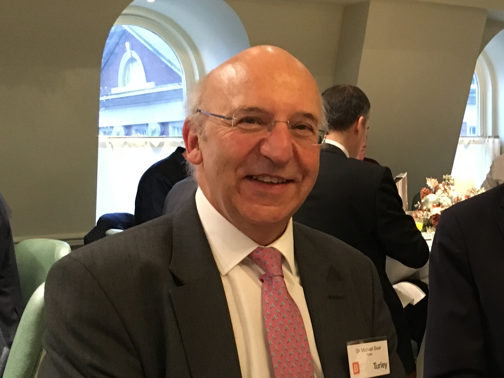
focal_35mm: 56
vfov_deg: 25.8
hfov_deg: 33.2
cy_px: 277
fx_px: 815
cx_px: 414
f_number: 2.2
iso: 250
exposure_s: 1/17
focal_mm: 4.15
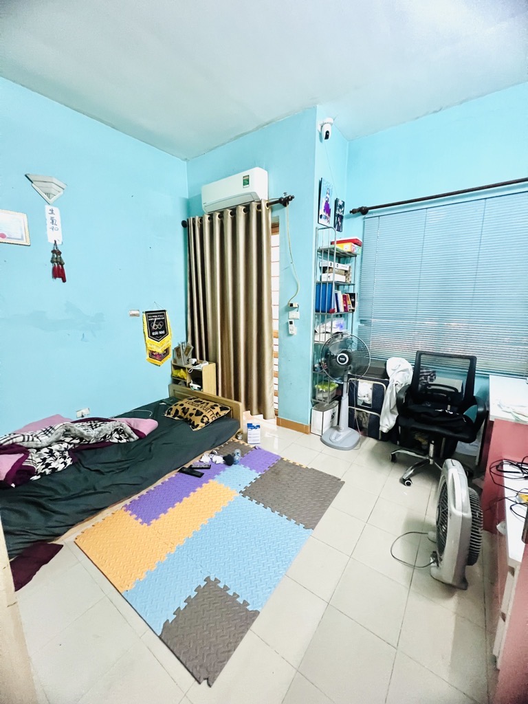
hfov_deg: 89.9
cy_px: 352
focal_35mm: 13
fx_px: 264
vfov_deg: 106.2
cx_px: 264
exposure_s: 1/50
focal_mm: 1.57
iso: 640
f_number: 1.8
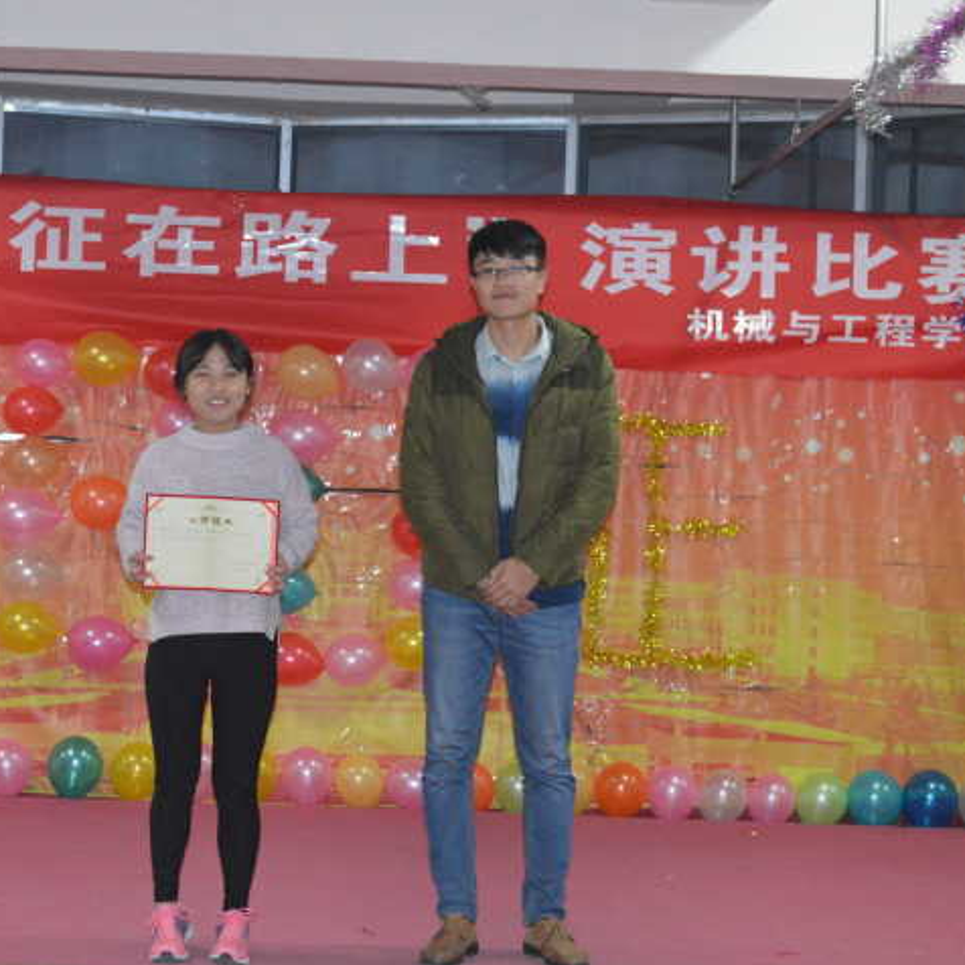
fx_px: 2429
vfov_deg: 22.5
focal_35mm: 77
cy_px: 484
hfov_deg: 22.4
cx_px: 363
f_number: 5.3
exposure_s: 1/60
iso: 3200
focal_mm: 40
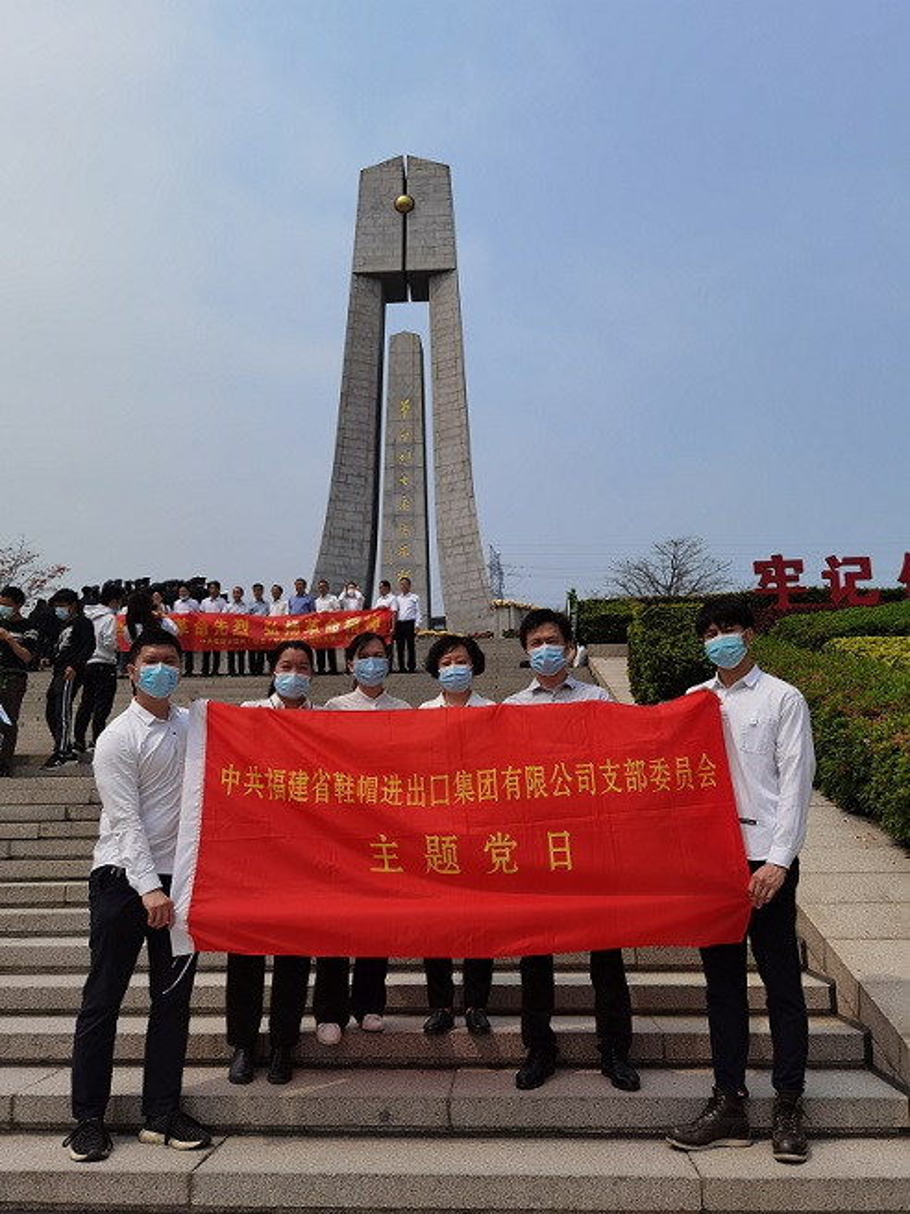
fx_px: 946
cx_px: 455
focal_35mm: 27
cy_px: 607
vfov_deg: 65.3
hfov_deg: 51.4
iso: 50
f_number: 1.9
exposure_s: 1/9524
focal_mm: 6.71
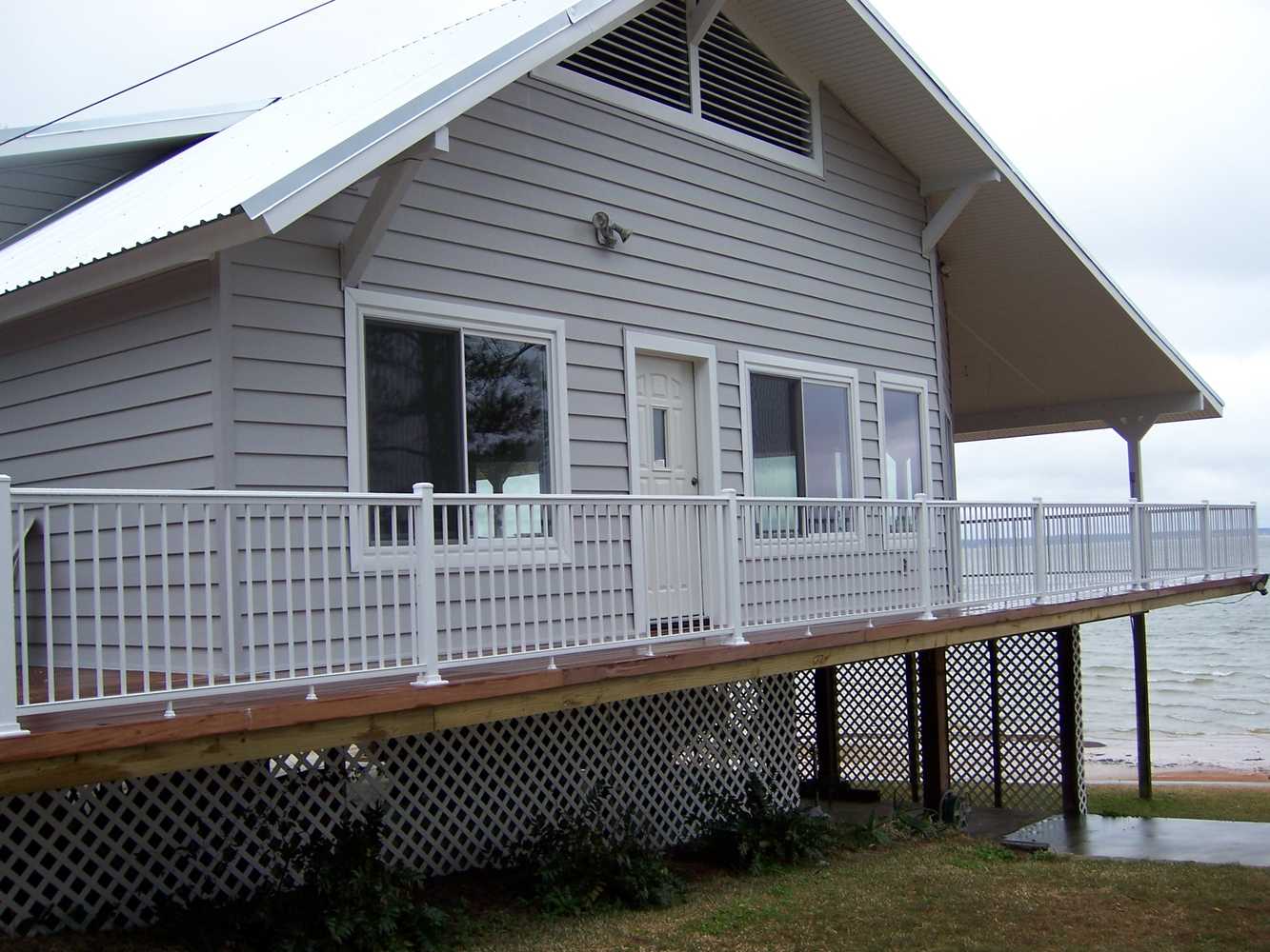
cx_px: 635
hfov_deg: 51.4
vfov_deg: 39.7
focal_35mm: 36
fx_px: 1321
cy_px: 476
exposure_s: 1/200
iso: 80
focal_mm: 6.2
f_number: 2.8
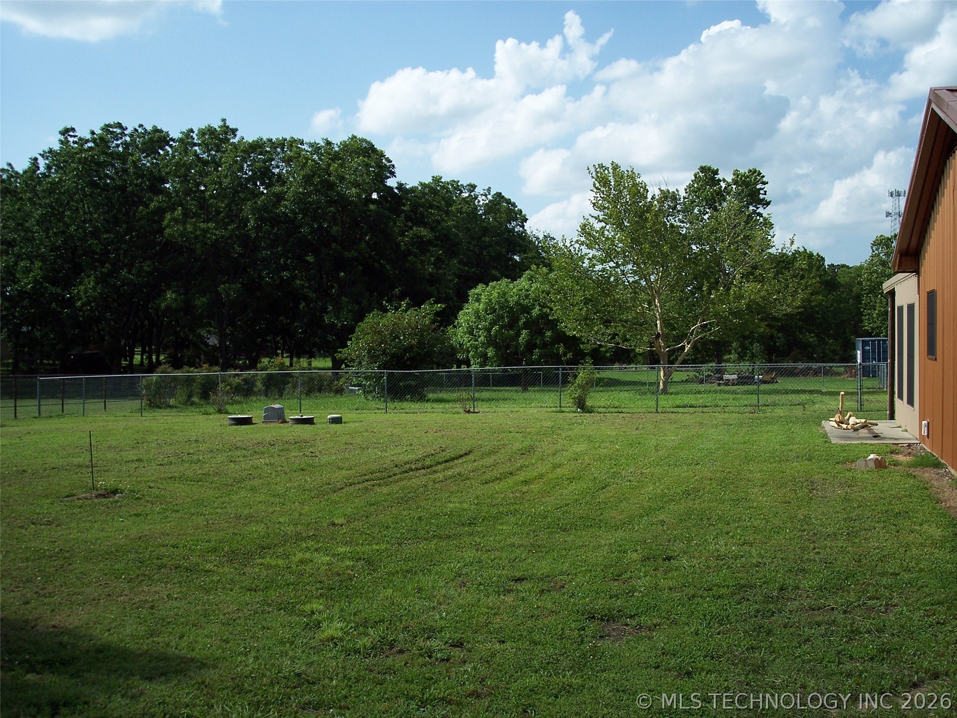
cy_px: 359
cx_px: 478
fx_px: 1078
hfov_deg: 47.9
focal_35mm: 39
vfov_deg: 36.8
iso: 100
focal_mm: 8
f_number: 4
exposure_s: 1/750
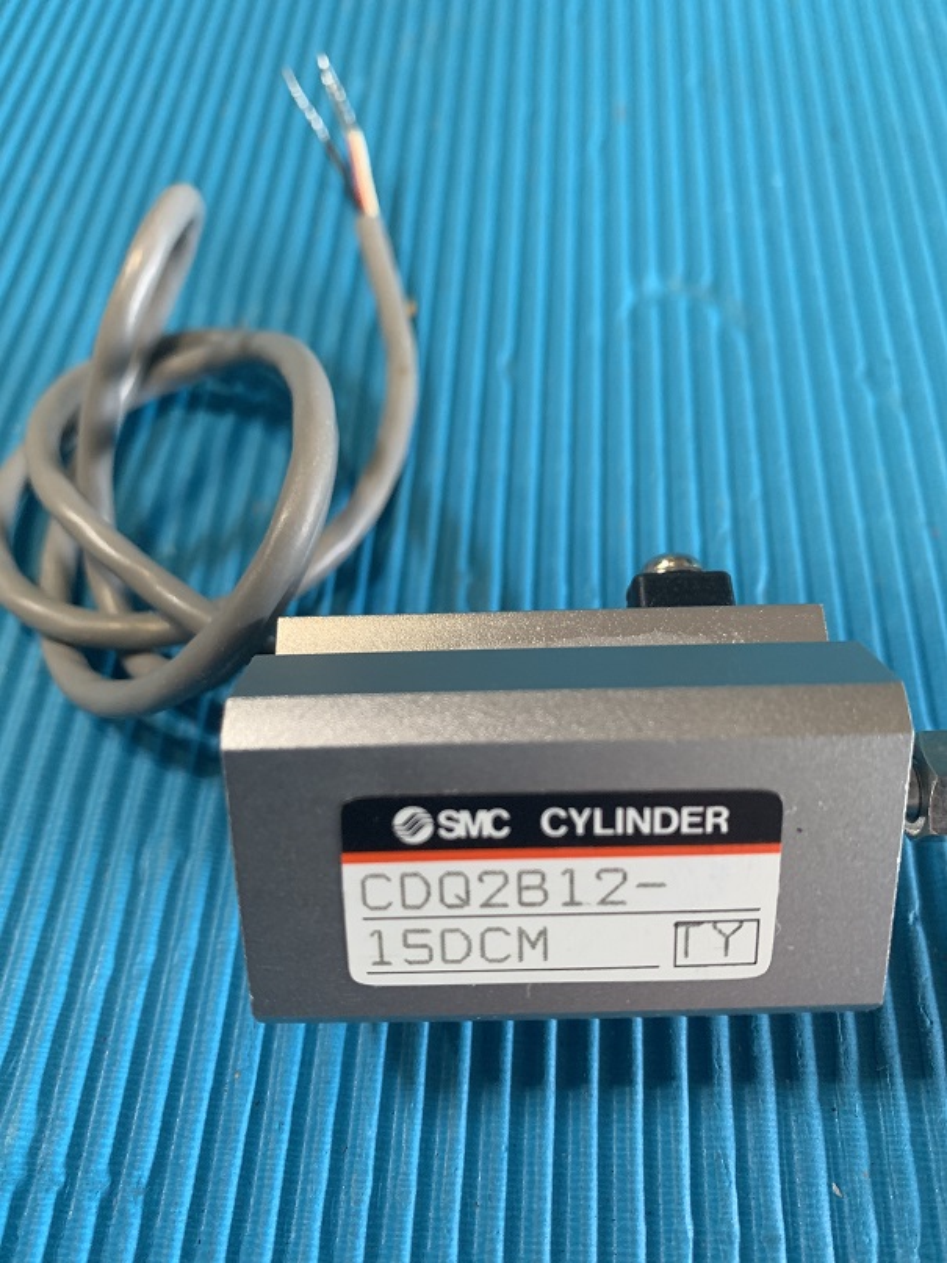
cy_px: 632
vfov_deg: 67.3
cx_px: 474
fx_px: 949
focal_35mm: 26
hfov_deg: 53.1
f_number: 1.8
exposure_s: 1/40
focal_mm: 4.25
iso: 400
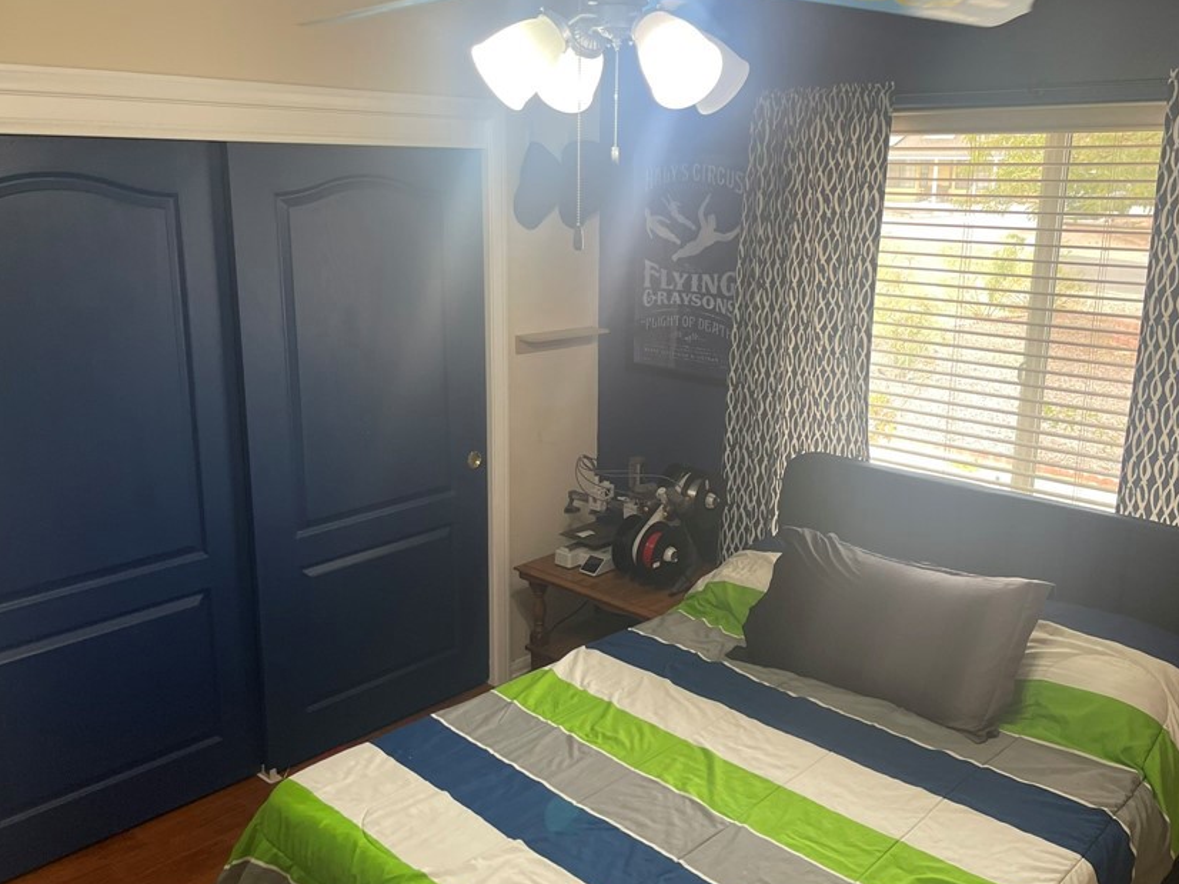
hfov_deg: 58.3
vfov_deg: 45.4
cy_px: 417
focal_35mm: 31
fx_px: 1056
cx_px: 634
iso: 100
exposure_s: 1/120
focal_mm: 5.1
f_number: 1.6
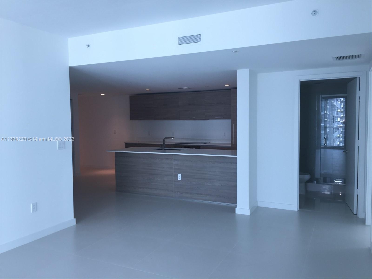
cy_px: 140
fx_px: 312
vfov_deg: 48.2
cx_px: 186
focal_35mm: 29
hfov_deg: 61.7
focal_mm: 4.15
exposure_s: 1/61
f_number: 2.2
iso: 32
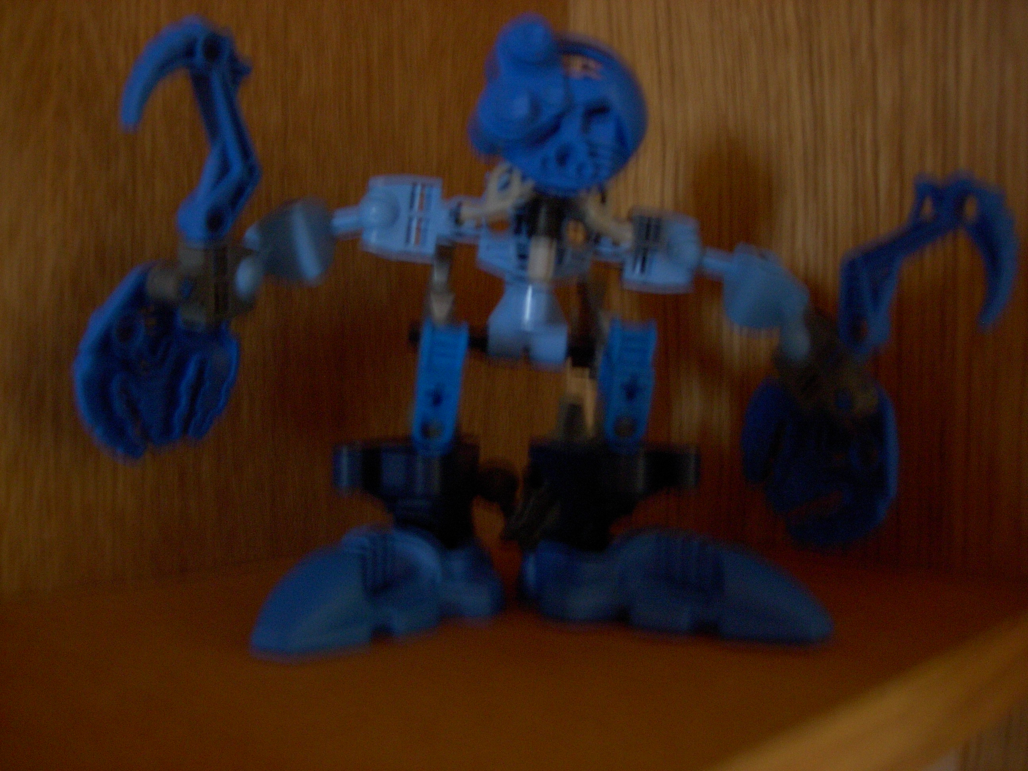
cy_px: 386
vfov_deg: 37.7
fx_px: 1128
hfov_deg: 49.0
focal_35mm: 38
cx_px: 514
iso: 200
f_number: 2.8
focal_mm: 7.8
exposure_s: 1
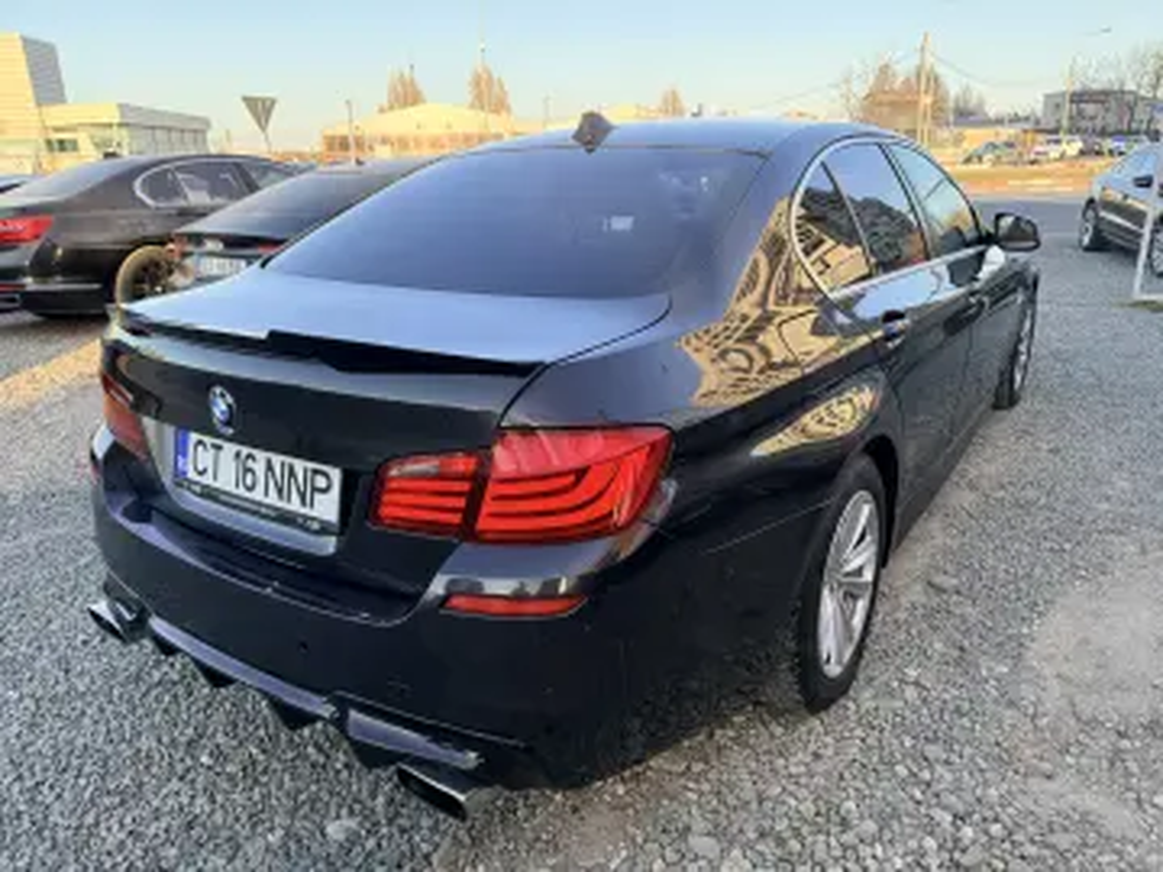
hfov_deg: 71.6
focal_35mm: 24
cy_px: 436
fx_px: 806
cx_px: 582
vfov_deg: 56.8
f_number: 1.78
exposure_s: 1/584
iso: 100
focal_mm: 6.76
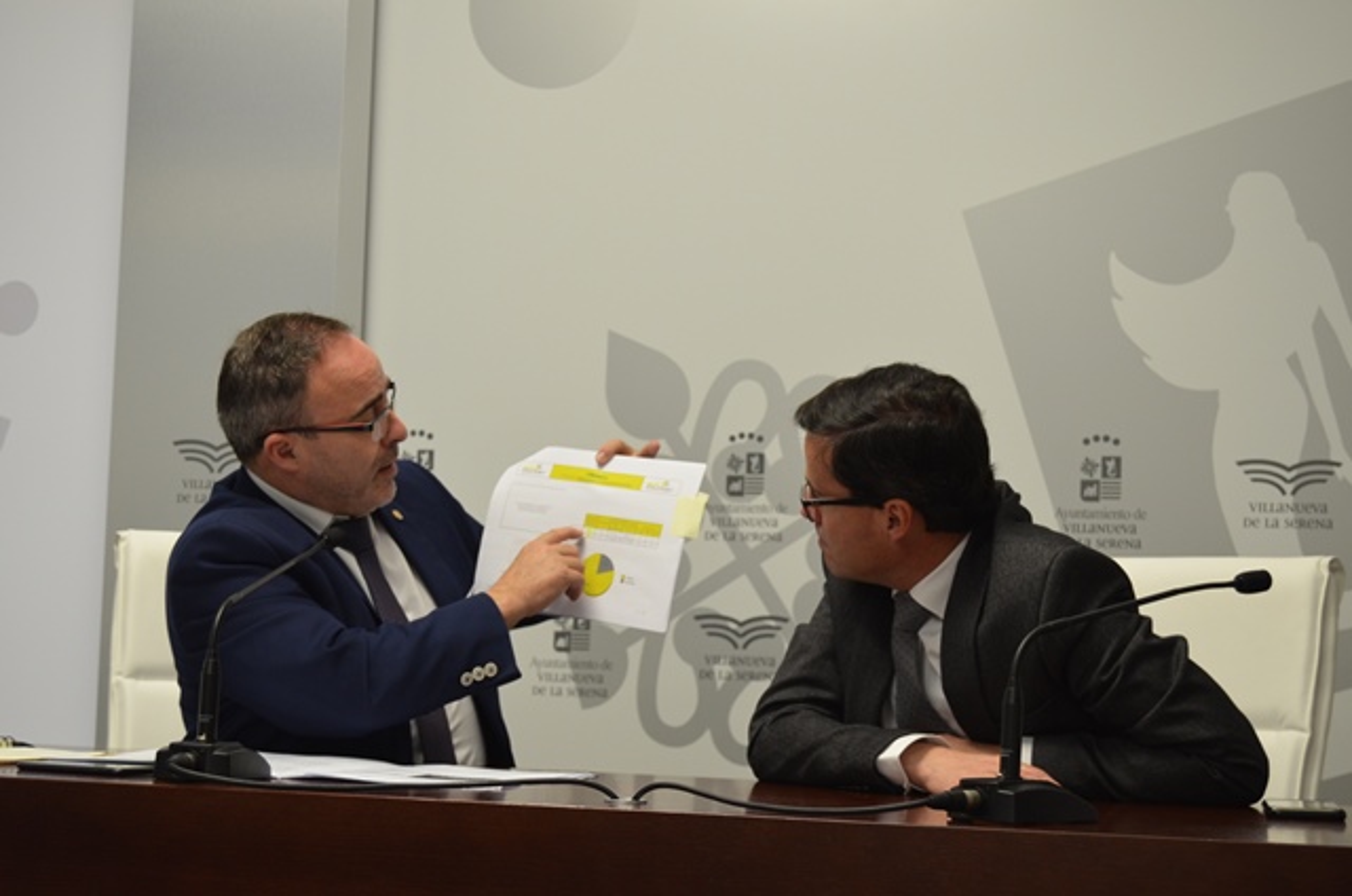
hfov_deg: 32.0
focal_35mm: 63
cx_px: 676
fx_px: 2361
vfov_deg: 21.5
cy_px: 448
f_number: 5
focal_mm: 42
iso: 720
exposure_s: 1/60
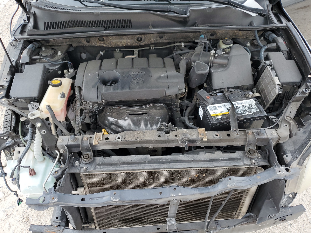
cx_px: 156
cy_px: 116
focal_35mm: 26
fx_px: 234
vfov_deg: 53.1
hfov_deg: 67.3
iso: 50
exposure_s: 1/303
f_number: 1.5
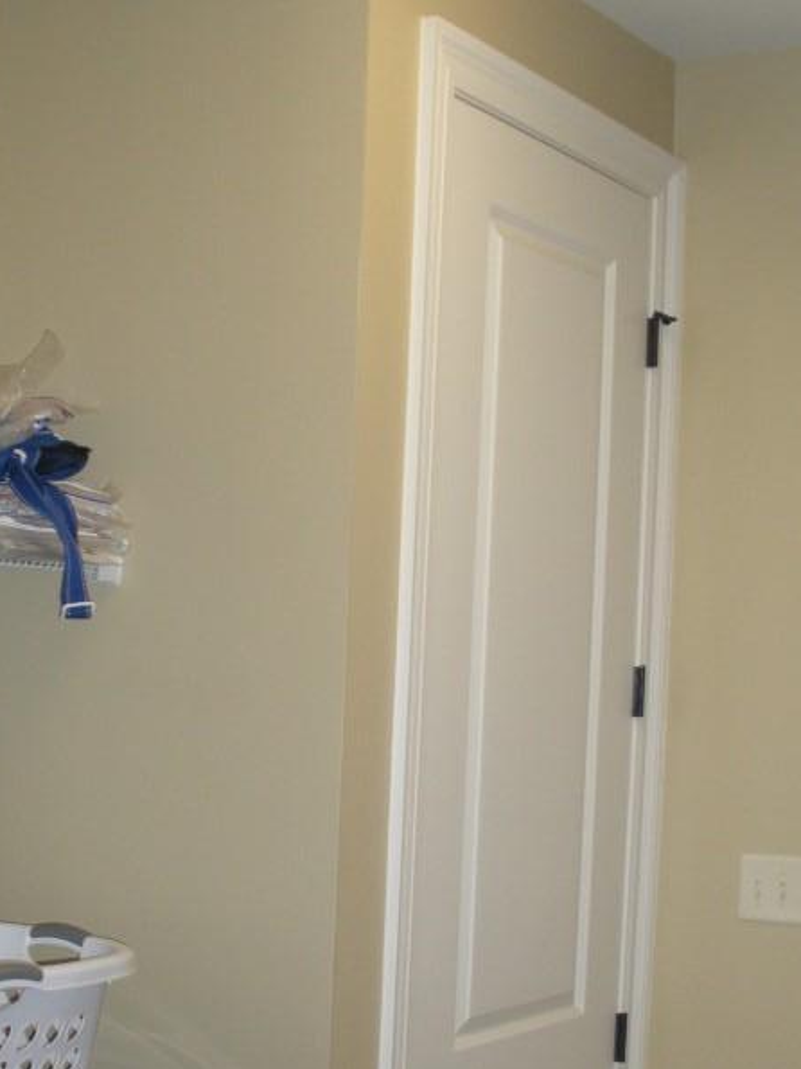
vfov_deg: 30.5
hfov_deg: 23.6
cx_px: 356
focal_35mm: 62
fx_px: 1914
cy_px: 832
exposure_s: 1/30
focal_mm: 6.3
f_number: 3.5
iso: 223
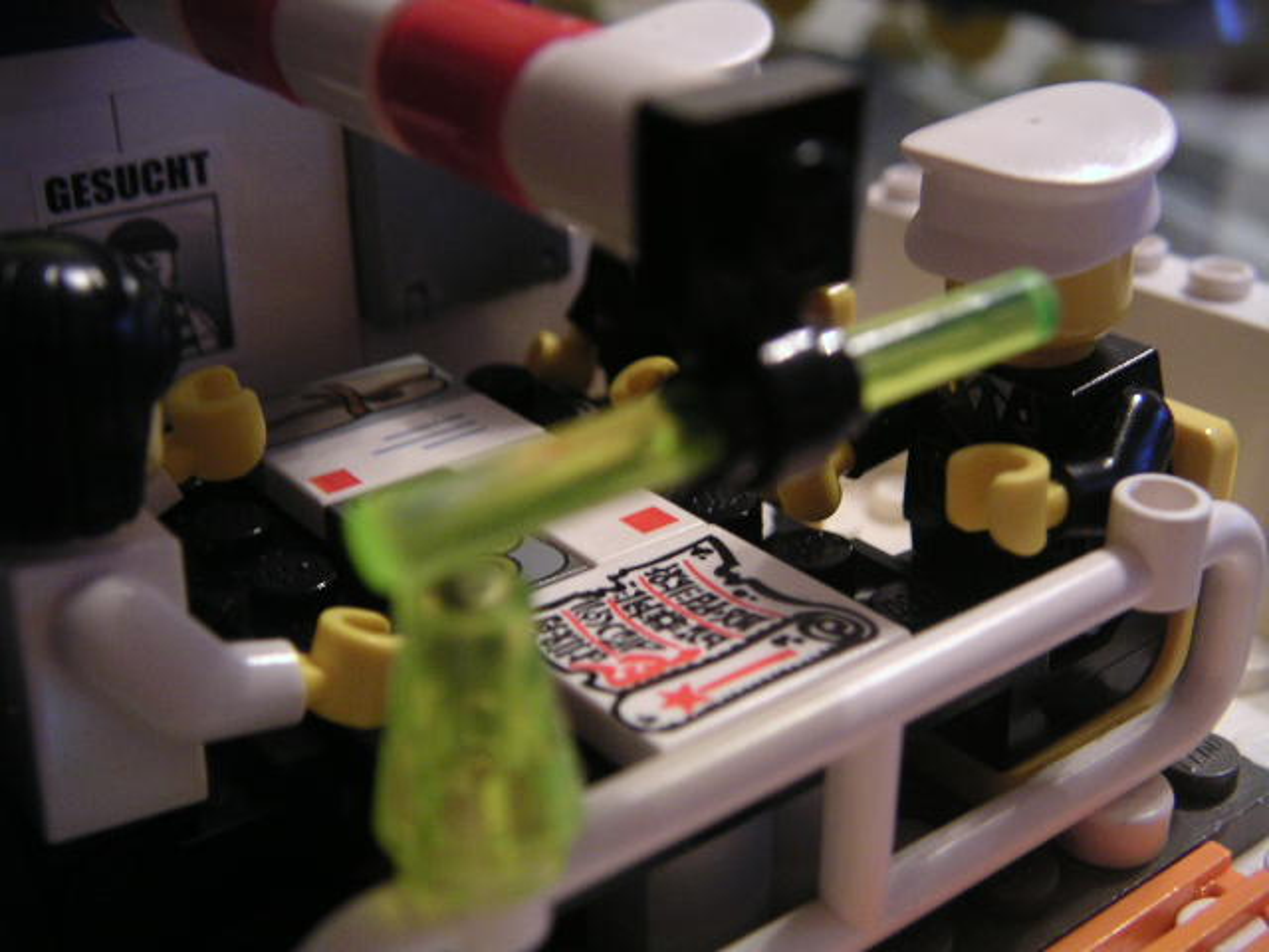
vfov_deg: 31.5
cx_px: 634
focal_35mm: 46
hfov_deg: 41.2
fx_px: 1686
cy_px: 476
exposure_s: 1/3
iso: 100
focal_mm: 7.1
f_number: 2.9
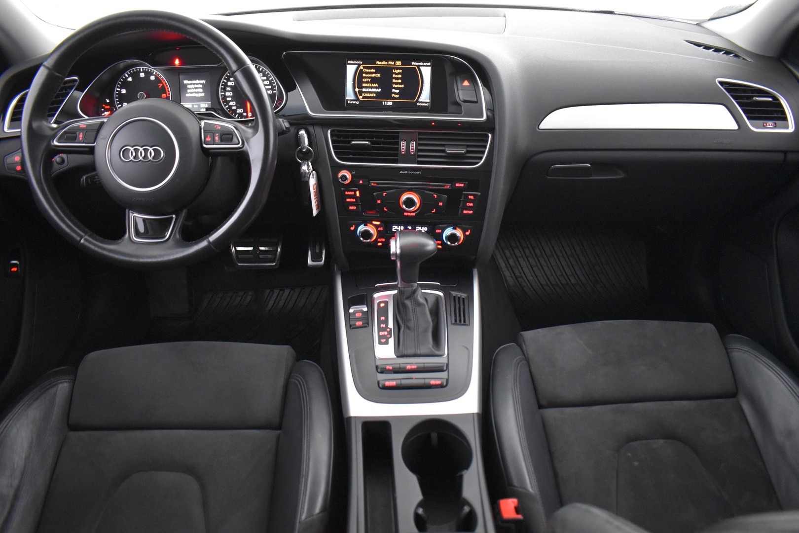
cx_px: 400
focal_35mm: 27
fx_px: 599
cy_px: 266
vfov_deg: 47.9
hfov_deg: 67.4
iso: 3200
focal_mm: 18
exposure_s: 1/15
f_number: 3.5
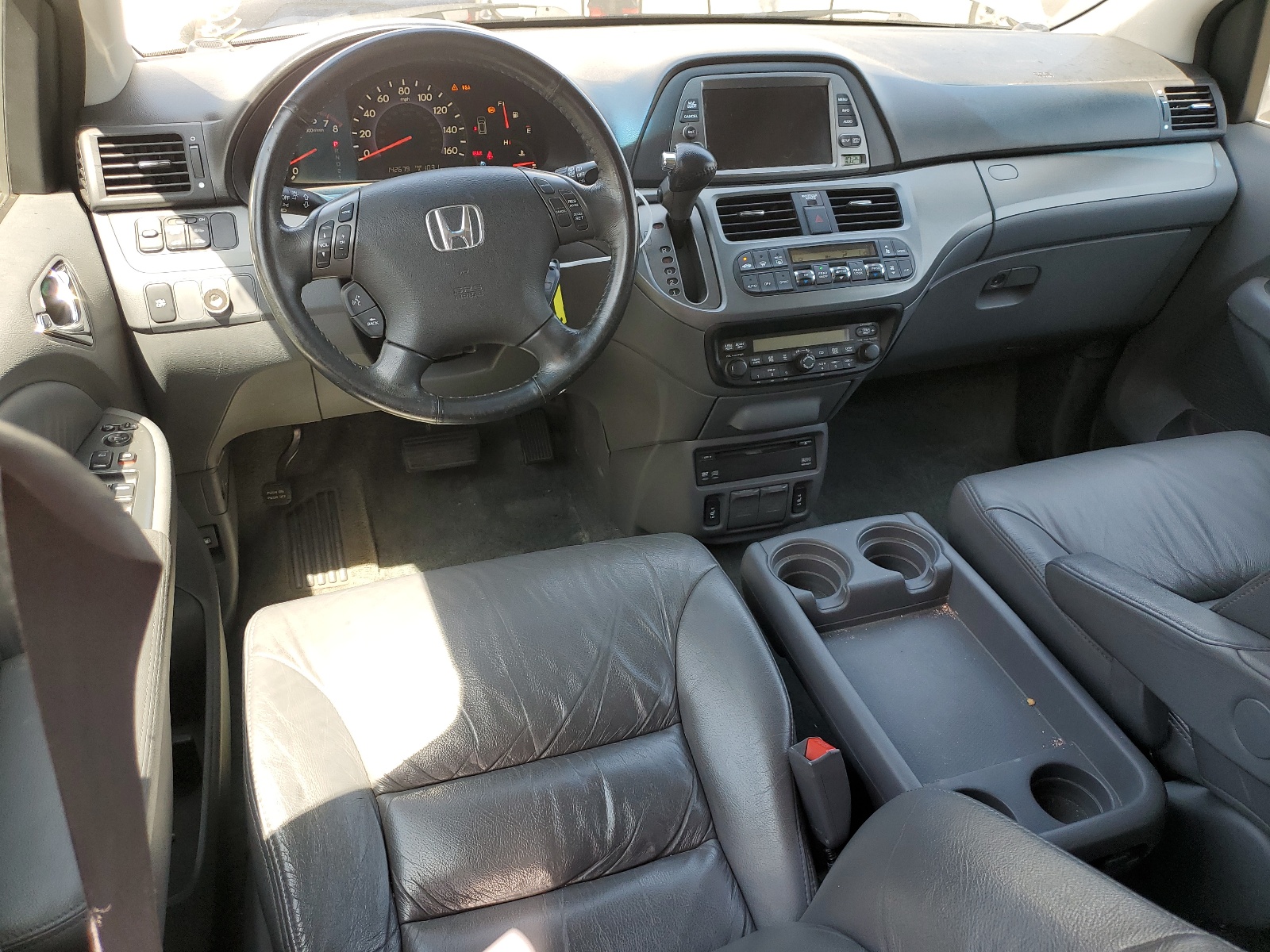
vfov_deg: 53.1
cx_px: 635
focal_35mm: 26
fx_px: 954
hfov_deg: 67.3
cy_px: 476
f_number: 1.5
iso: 50
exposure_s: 1/185
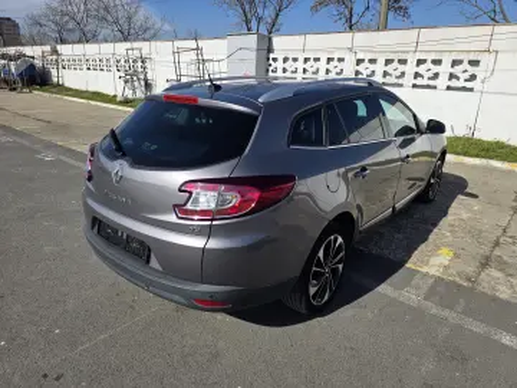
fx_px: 344
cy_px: 194
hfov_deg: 73.9
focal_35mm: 23
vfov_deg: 58.9
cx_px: 258
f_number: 1.7
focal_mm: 6.3
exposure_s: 1/7944
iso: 80
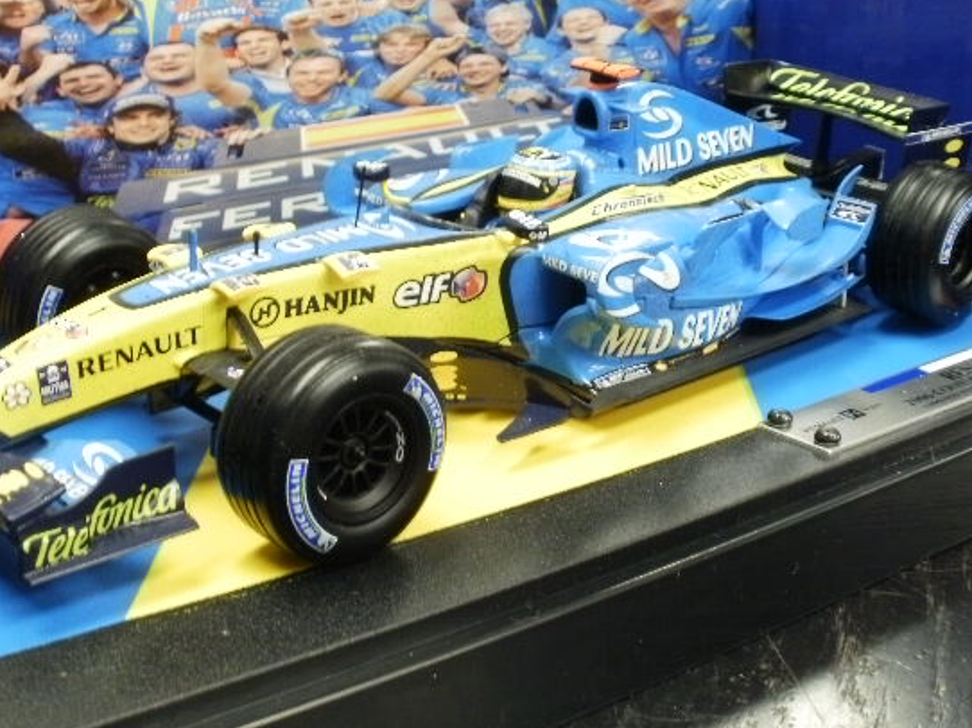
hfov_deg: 36.8
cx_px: 484
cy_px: 332
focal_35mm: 52
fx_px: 1459
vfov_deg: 28.0
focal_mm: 7.7
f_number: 4
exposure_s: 1/5
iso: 125
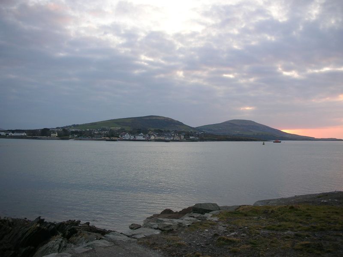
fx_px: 347
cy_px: 128
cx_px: 172
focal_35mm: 35
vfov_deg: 40.7
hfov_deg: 52.6
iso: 50
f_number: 3
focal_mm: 5.8
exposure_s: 1/42.2
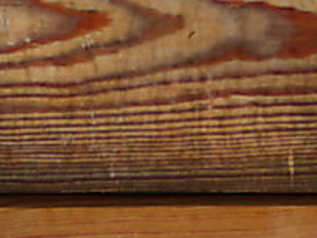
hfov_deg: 10.4
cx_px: 22
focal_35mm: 188
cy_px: 247
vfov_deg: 7.9
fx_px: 1723
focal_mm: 8.8
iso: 80
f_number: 3.8
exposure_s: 1/640
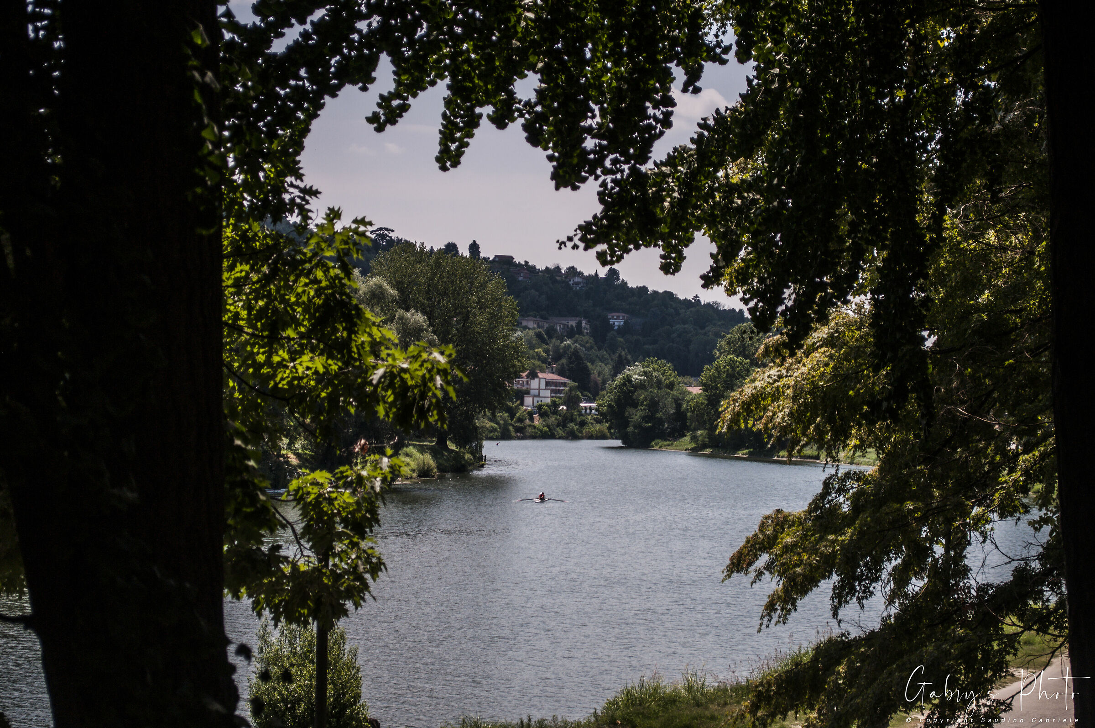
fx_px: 2187
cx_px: 548
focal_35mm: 72
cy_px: 364
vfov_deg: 18.9
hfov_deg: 28.1
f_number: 5.6
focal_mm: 48
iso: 250
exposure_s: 1/1000
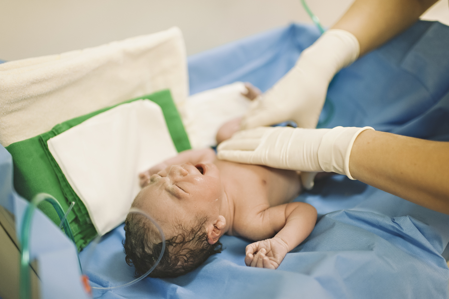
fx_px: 436
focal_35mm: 35
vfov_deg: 37.8
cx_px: 224
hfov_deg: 54.5
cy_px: 150
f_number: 1.4
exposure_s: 1/100
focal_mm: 35
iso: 800
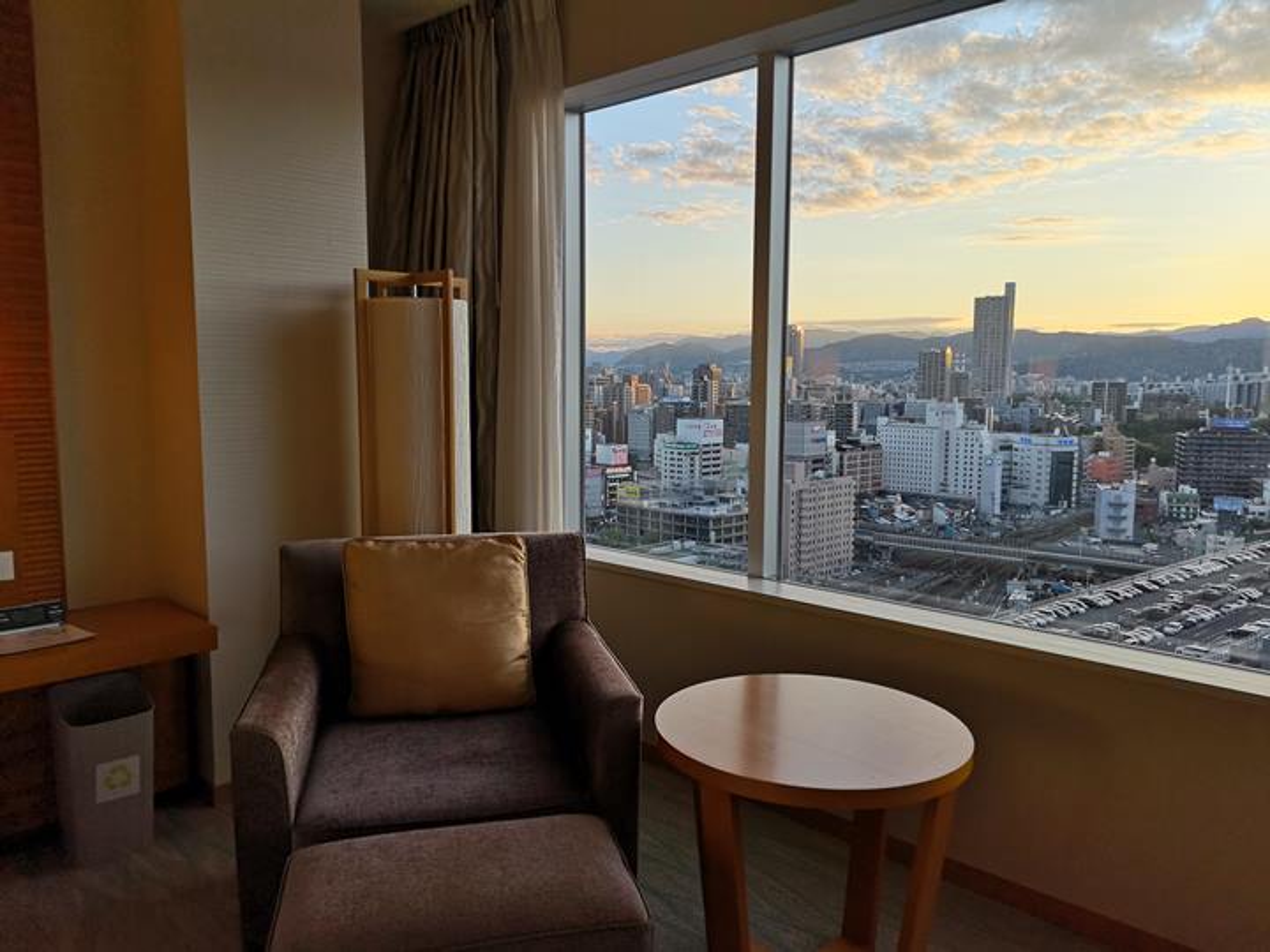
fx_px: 991
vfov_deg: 51.4
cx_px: 635
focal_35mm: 27
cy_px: 476
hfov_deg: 65.3
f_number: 1.8
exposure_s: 1/464
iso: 50
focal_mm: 3.95
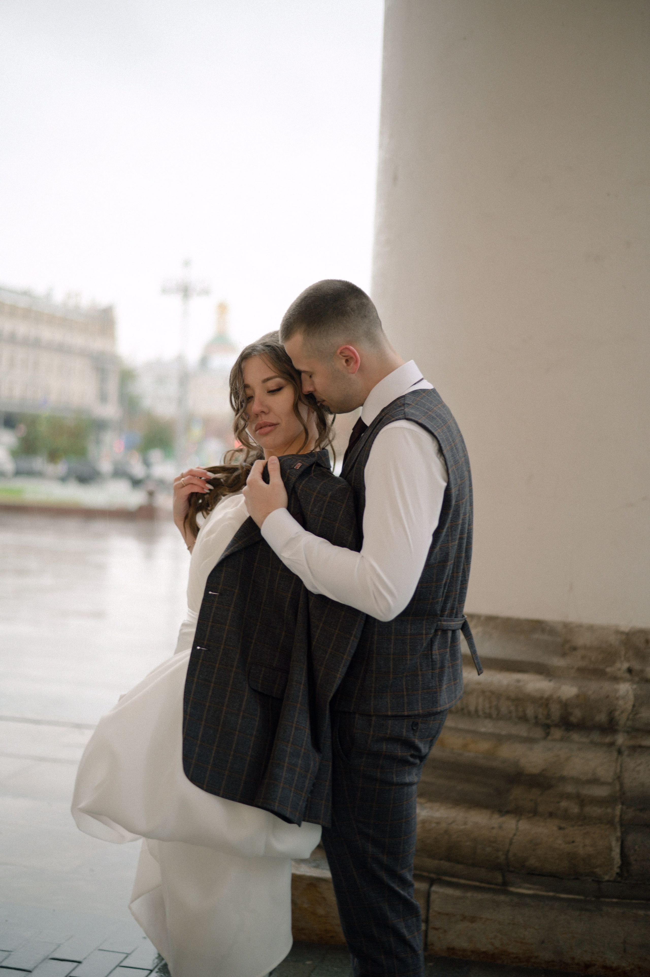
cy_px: 488
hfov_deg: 27.0
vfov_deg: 39.6
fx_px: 1356
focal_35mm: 50
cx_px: 325
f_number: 1.8
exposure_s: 1/125
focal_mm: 50
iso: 100
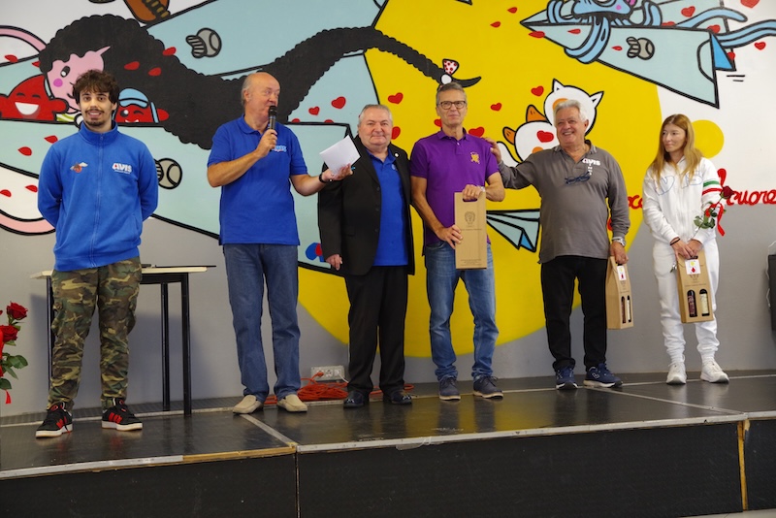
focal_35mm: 53
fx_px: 1143
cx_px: 388
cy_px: 259
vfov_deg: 25.5
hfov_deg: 37.5
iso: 3200
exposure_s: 1/60
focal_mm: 53
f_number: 4.5
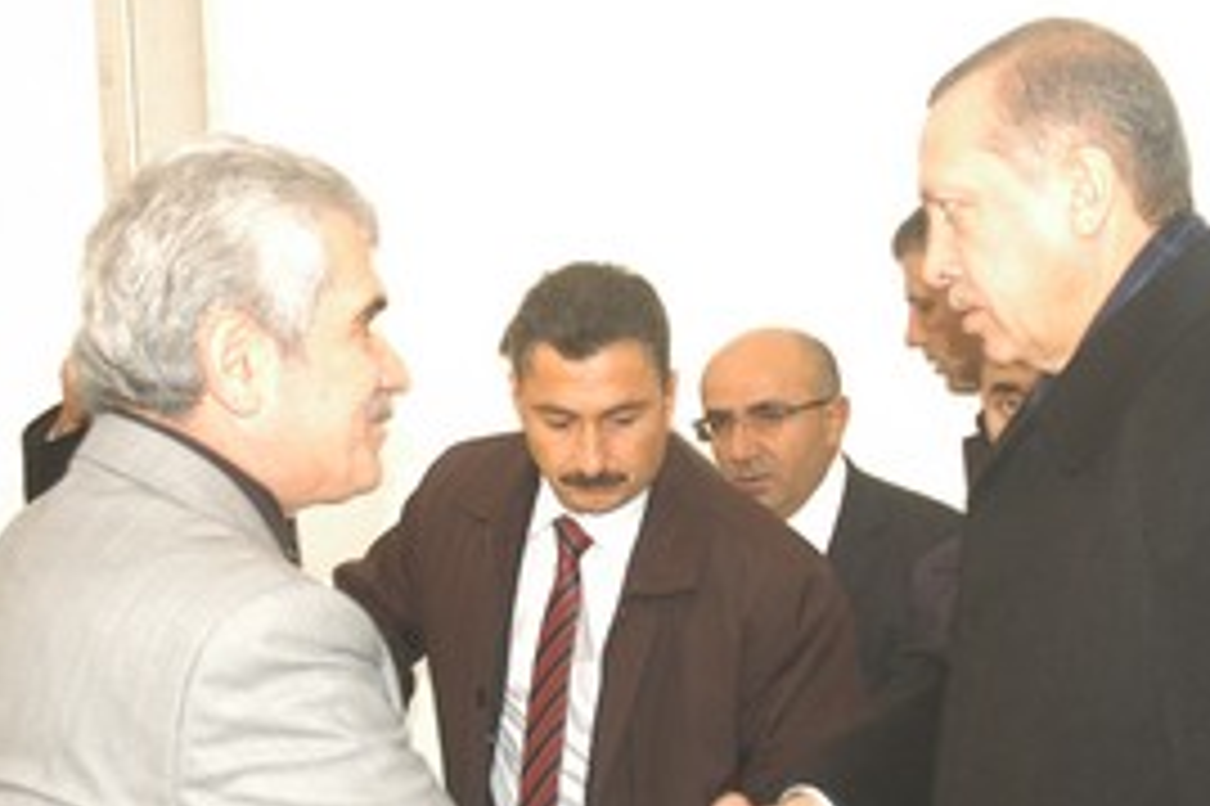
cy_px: 621
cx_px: 499
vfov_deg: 21.4
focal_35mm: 63
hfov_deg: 31.9
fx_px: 2111
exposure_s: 1/80
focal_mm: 25
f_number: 4.5
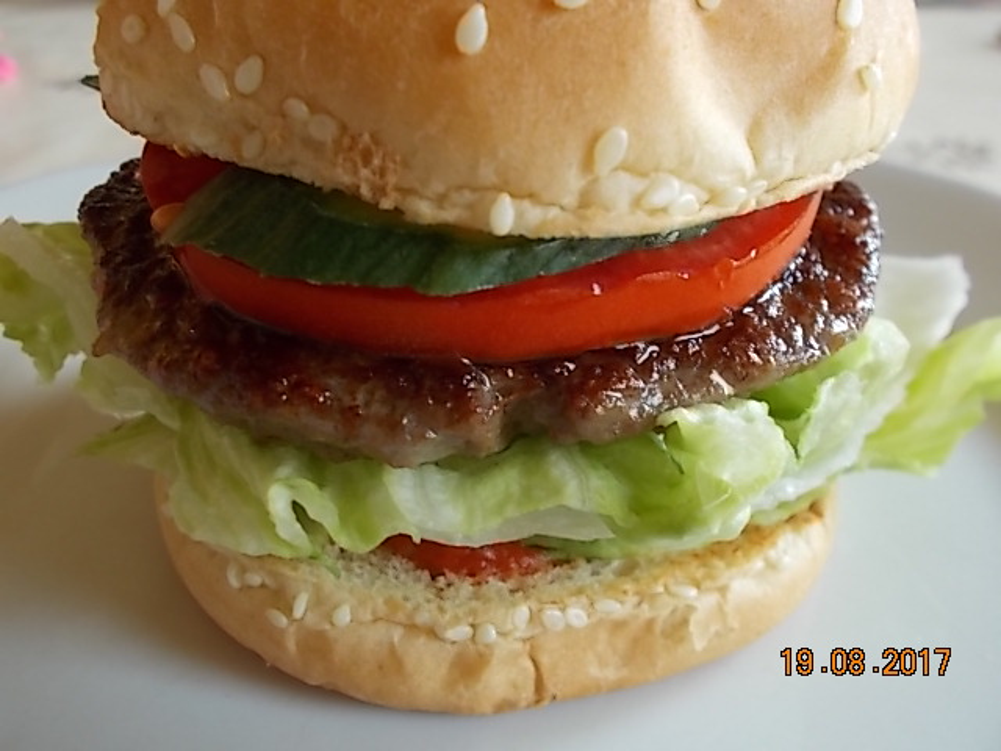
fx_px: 868
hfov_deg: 60.0
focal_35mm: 30
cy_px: 376
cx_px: 500
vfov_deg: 46.8
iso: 100
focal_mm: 5.3
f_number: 3.4
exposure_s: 1/25
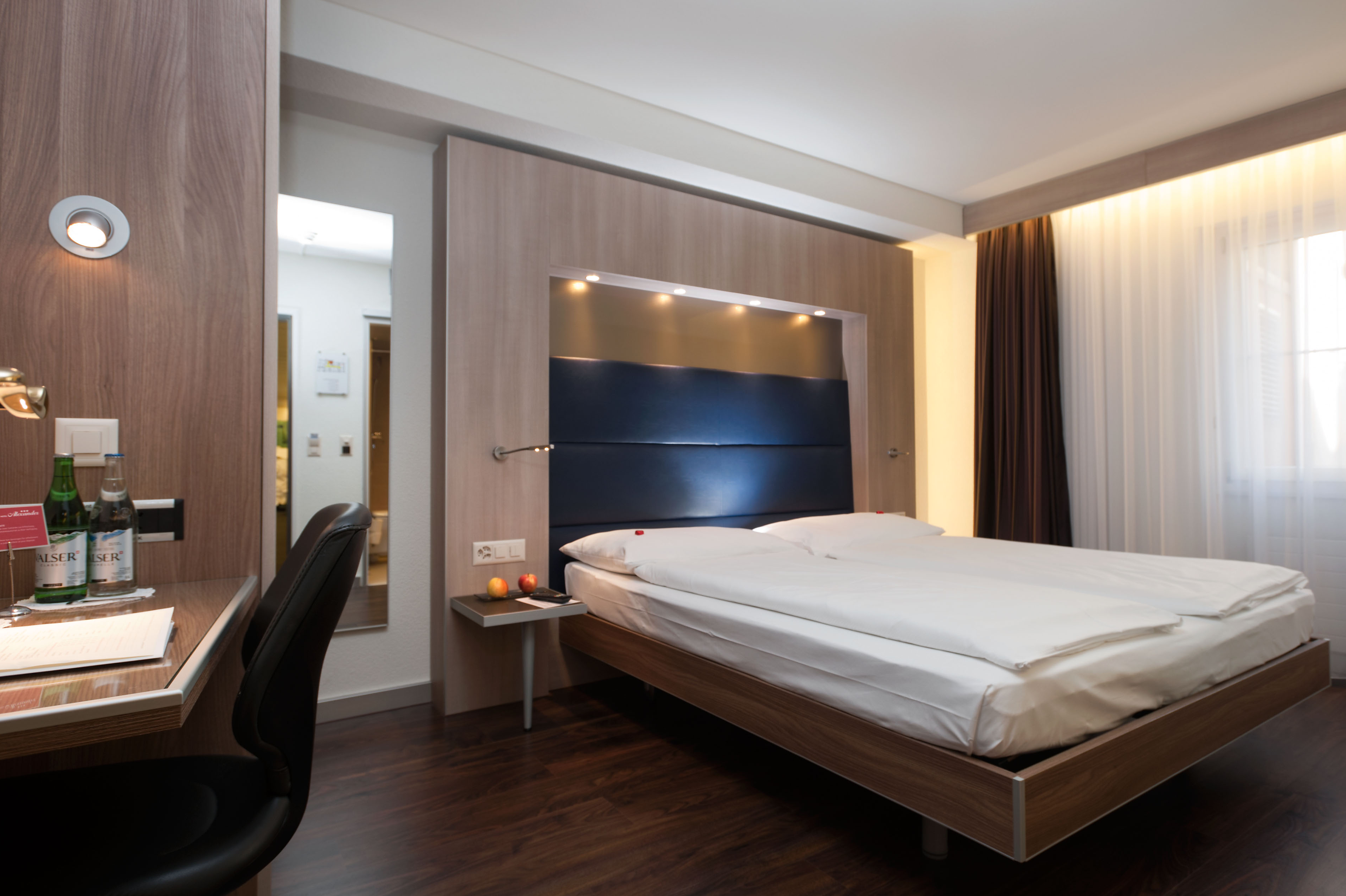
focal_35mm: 19
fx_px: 710
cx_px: 706
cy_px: 435
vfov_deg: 64.5
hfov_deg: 86.9
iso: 100
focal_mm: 17
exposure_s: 1/13
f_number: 5.6
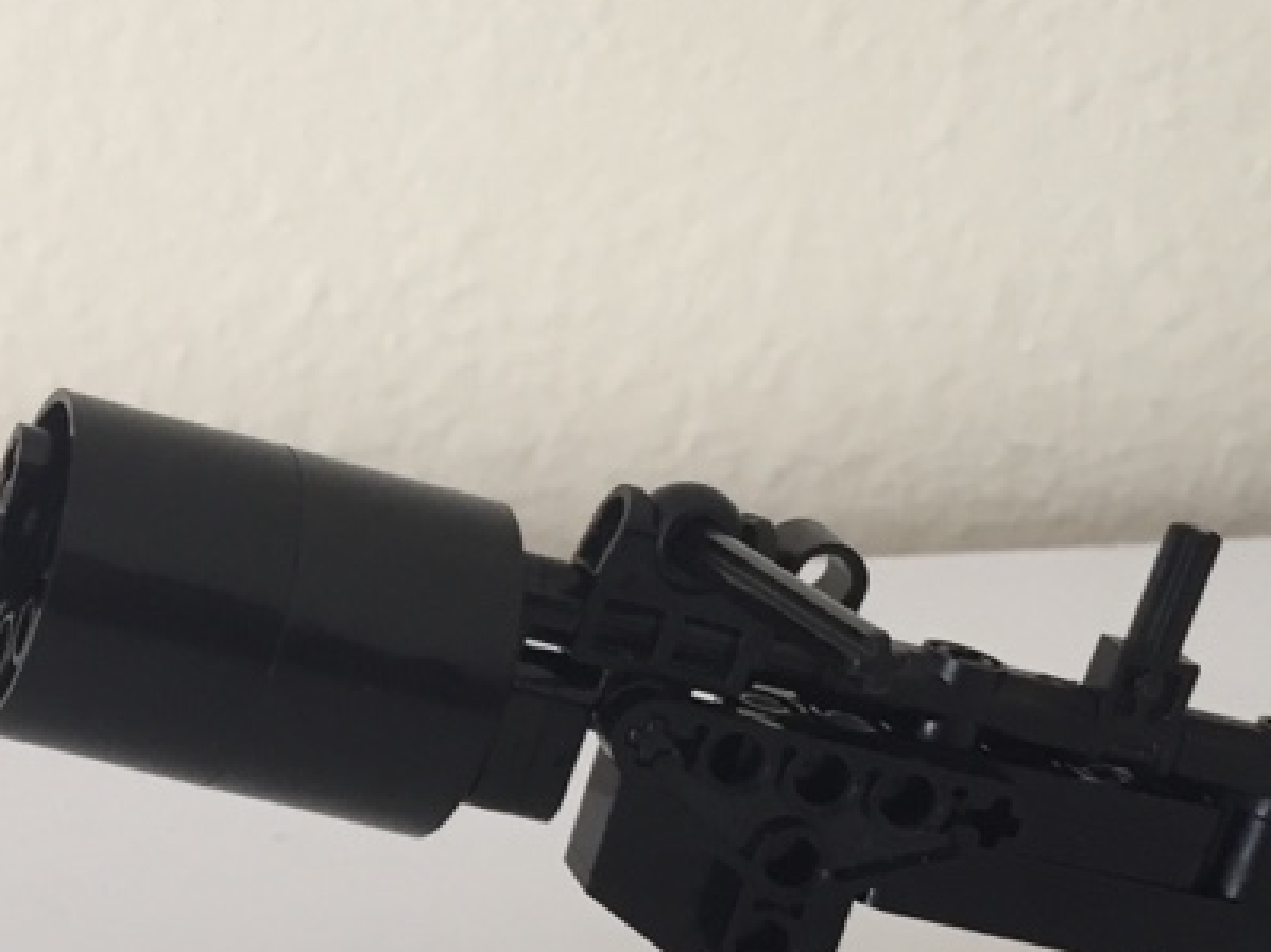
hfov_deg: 20.1
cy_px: 564
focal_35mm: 93
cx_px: -156
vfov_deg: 15.9
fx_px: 3414
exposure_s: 1/30
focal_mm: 4.15
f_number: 2.2
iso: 64
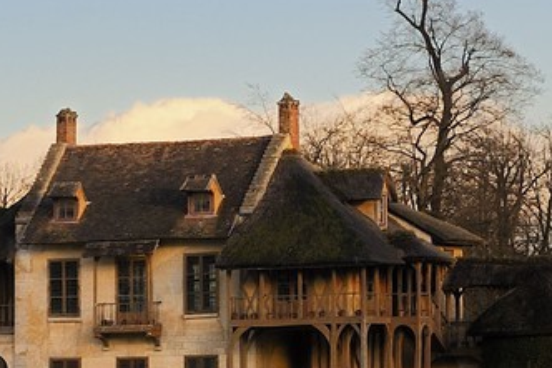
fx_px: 3693
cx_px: -763
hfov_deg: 7.9
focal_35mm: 241
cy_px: 490
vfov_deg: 5.7
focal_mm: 50
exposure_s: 1/160
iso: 200
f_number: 9
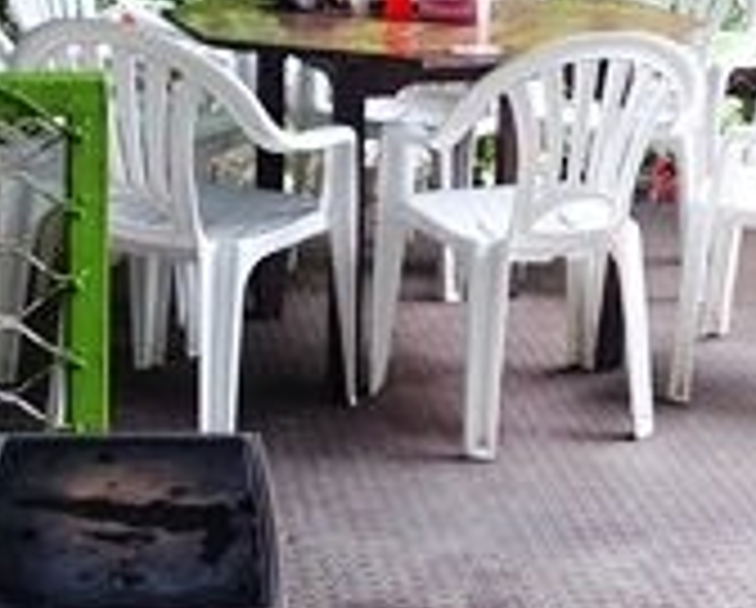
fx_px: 1950
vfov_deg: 17.2
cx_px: 662
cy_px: -20
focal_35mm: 87
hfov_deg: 21.5
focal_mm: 8.8
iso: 125
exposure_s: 1/30
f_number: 2.2
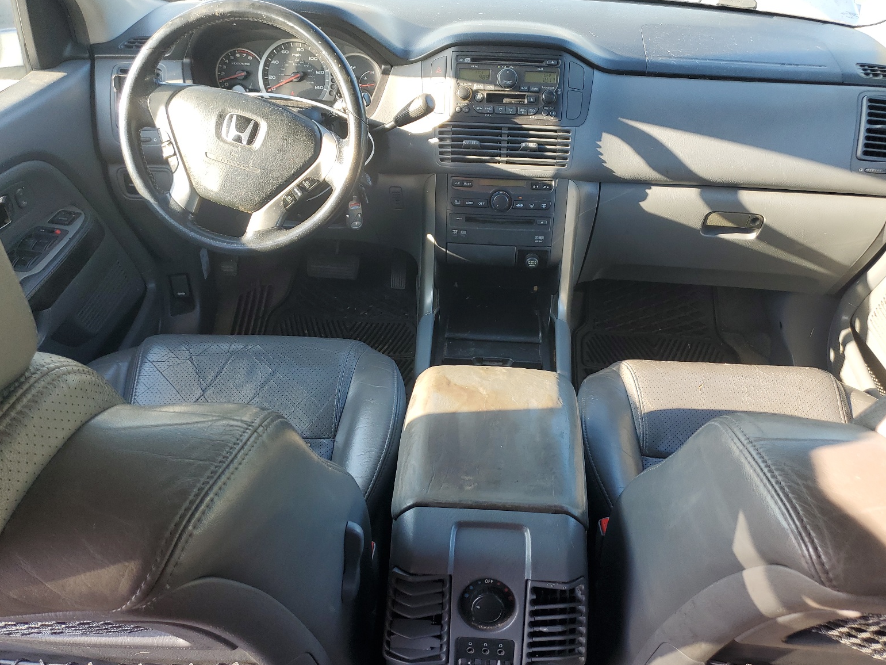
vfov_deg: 51.4
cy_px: 331
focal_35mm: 27
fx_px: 691
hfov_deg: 65.3
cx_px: 458
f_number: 1.5
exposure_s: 1/137
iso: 50
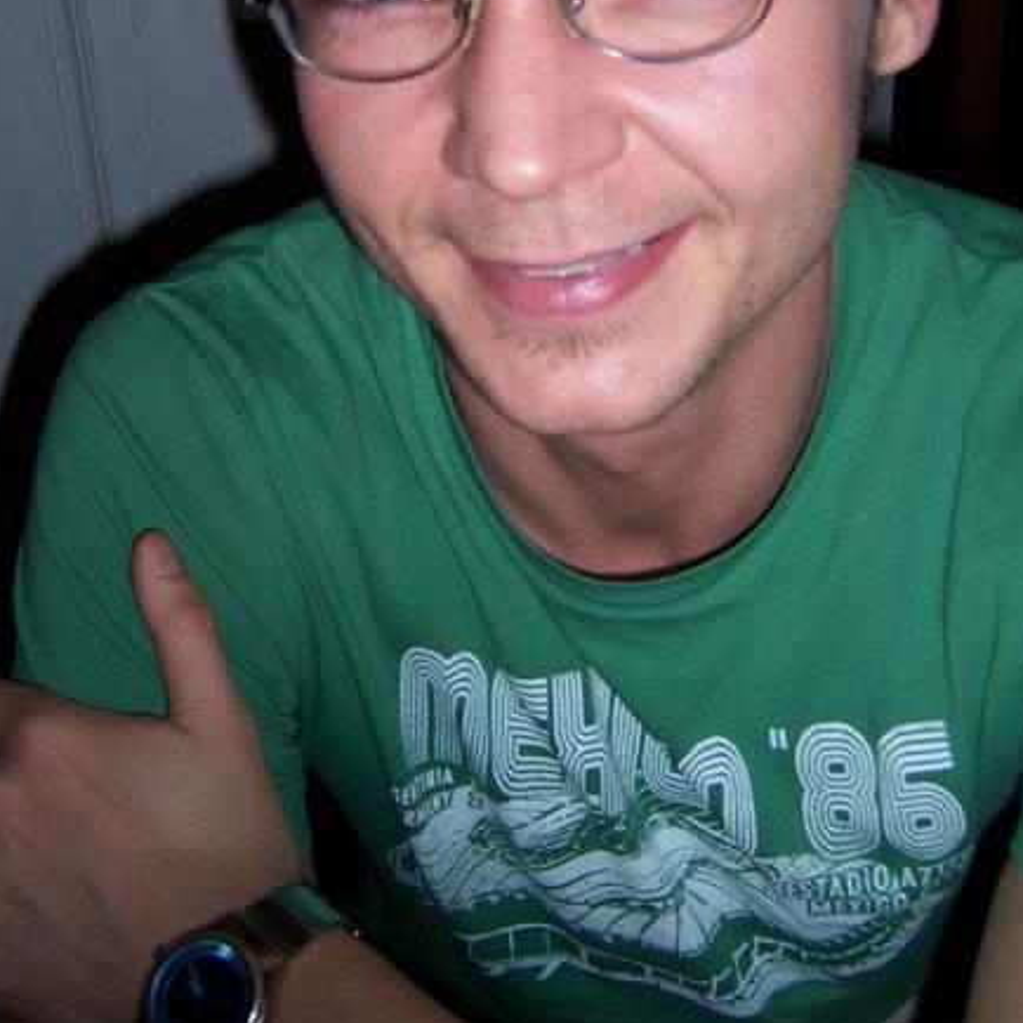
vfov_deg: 38.6
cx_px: 471
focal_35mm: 43
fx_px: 1438
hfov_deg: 39.1
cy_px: 321
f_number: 2.8
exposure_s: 1/60
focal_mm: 5.5
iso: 140
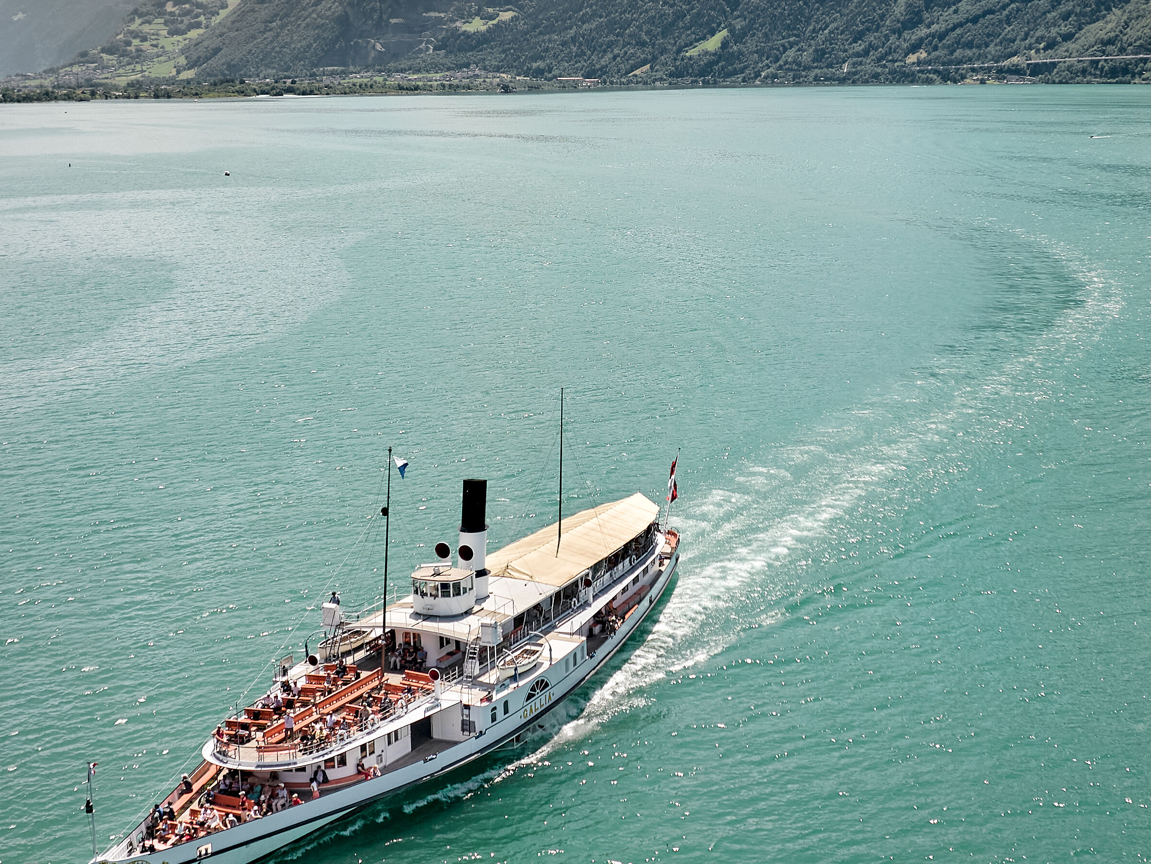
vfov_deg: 27.4
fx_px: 1762
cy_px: 319
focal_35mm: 53
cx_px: 664
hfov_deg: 36.1
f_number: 2.8
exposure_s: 1/1600
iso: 120
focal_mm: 12.29
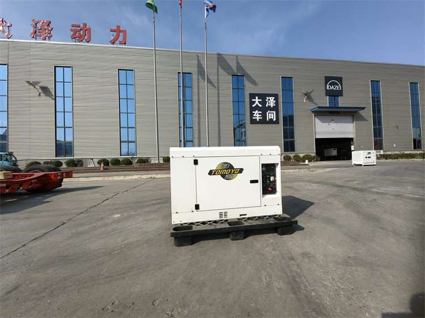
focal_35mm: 13
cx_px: 212
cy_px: 159
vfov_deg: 89.9
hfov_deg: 106.2
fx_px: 160
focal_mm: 1.76
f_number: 2.2
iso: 50
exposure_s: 1/2058
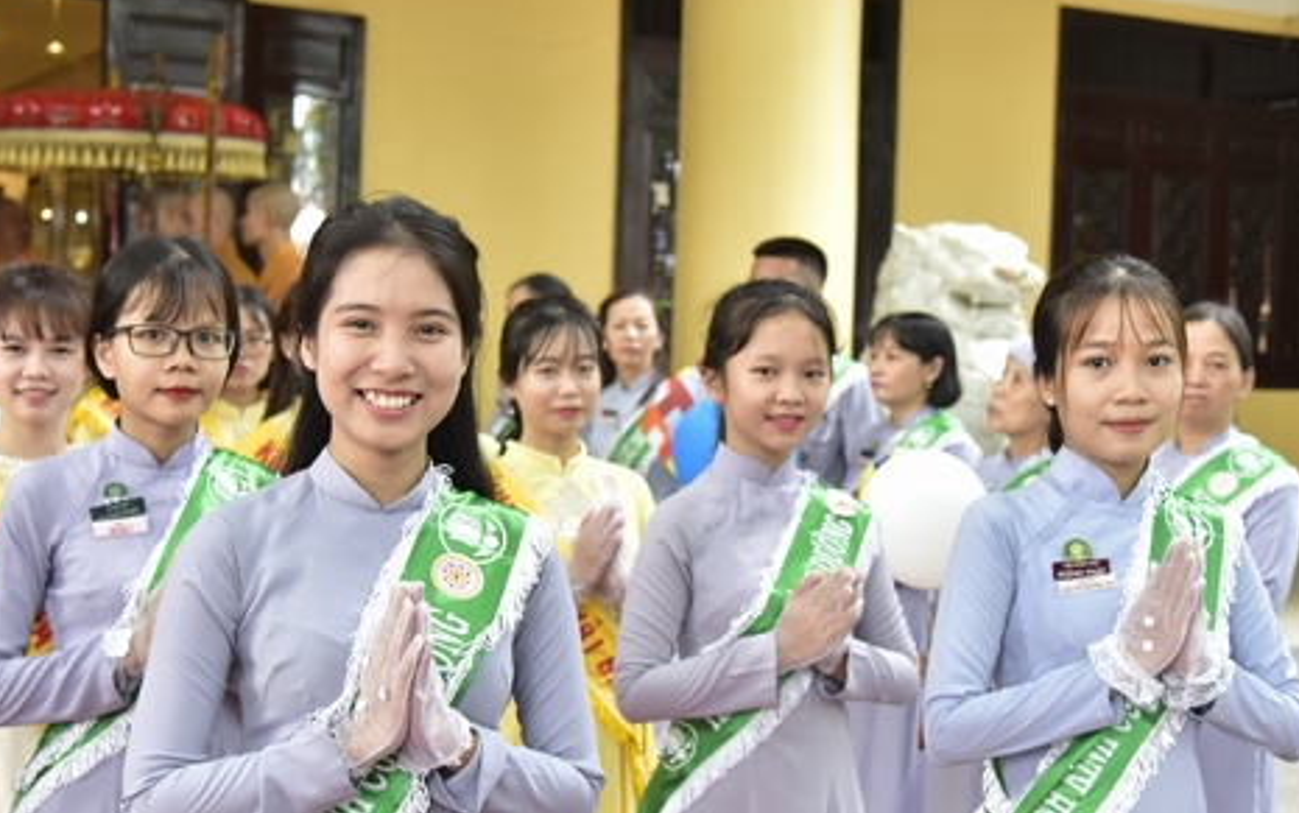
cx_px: 573
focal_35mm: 57
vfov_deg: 22.8
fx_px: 2019
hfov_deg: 35.6
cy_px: 458
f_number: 4
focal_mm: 40
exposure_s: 1/50
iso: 800
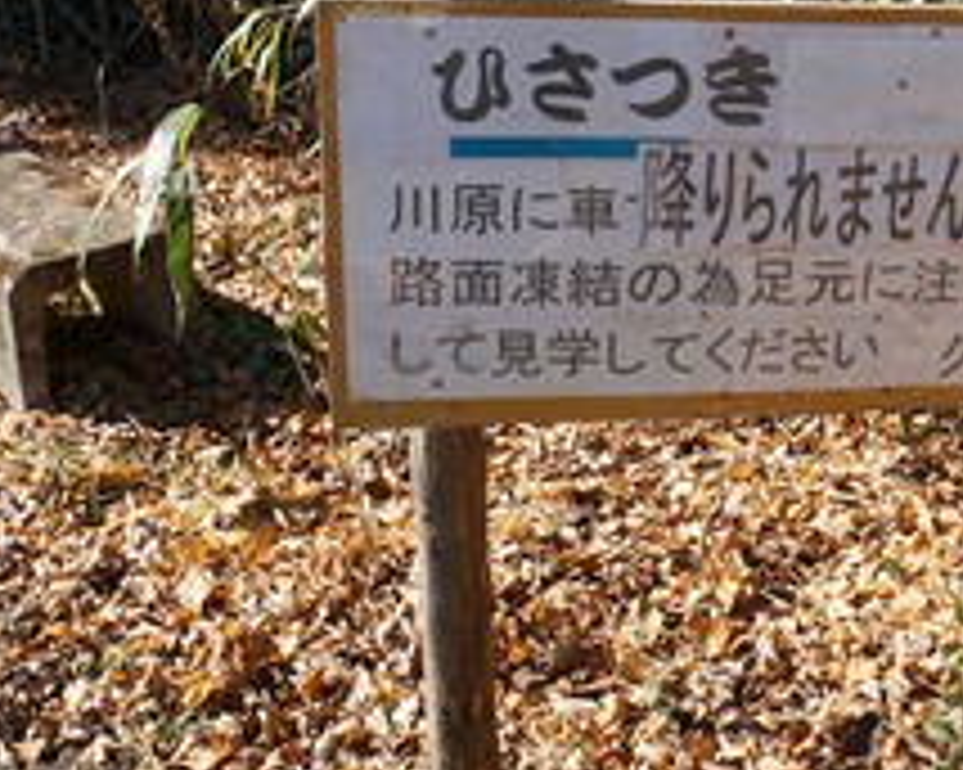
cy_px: 236
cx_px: 774
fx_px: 1711
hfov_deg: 30.6
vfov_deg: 25.2
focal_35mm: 60
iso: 100
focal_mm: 19
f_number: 8
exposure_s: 1/100
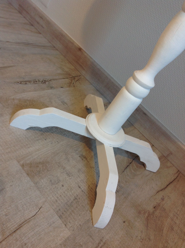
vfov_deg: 52.7
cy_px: 124
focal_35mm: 35
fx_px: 250
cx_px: 92
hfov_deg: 40.6
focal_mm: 4.28
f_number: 2.4
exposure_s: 1/15
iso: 64
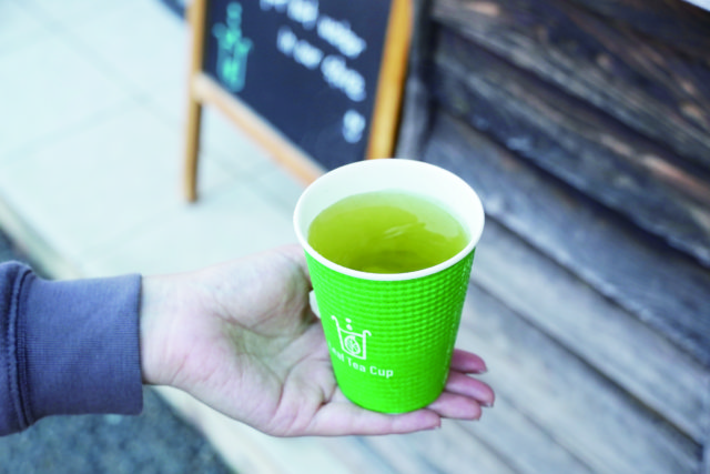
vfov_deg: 21.3
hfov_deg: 31.4
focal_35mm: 64
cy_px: 237
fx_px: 1262
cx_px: 355
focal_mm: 43
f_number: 5
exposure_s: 1/160
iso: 500
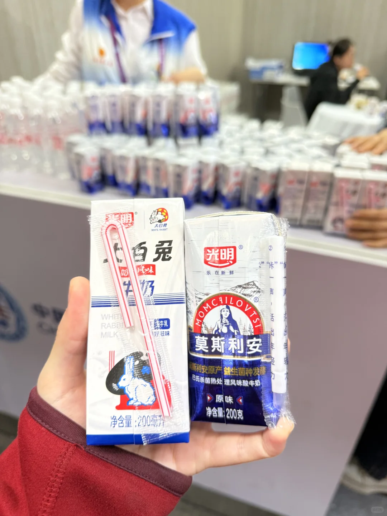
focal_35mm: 24
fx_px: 358
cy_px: 258
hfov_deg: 56.8
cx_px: 194
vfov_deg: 71.6
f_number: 1.78
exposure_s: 1/50
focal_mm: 6.76
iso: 125
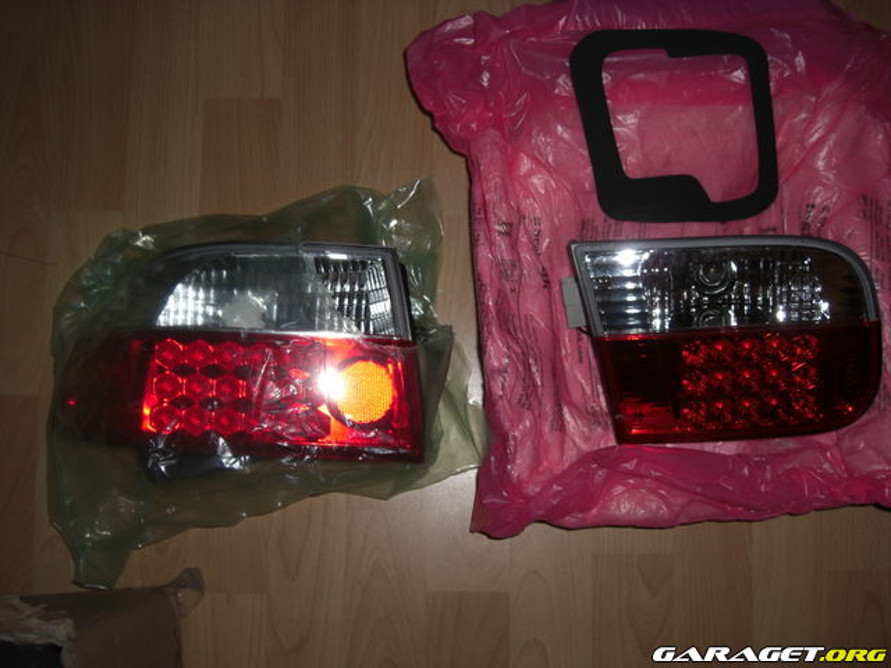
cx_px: 446
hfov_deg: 49.0
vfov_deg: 37.7
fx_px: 978
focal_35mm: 38
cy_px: 334
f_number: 2.8
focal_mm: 7.9
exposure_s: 1/60
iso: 100
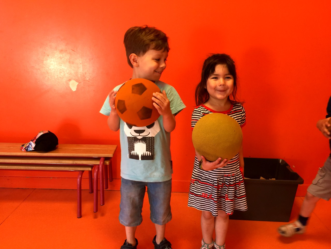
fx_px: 277
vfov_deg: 48.2
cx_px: 166
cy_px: 124
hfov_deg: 61.7
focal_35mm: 29
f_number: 2.2
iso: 64
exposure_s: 1/17
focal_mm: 4.15
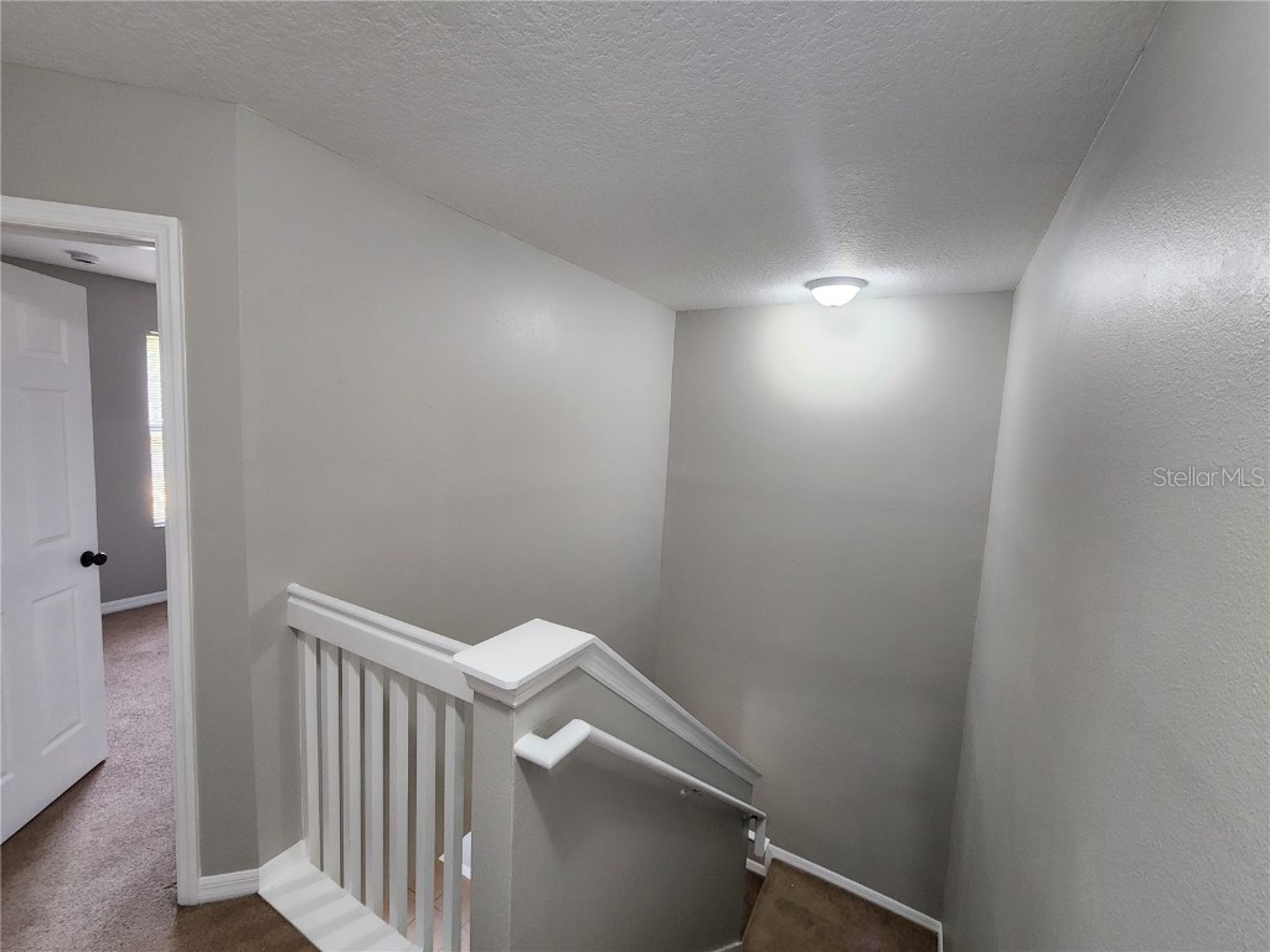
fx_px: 477
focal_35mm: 13
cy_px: 476
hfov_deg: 106.2
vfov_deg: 89.9
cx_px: 635
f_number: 2.2
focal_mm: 2.2
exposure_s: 1/60
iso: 320
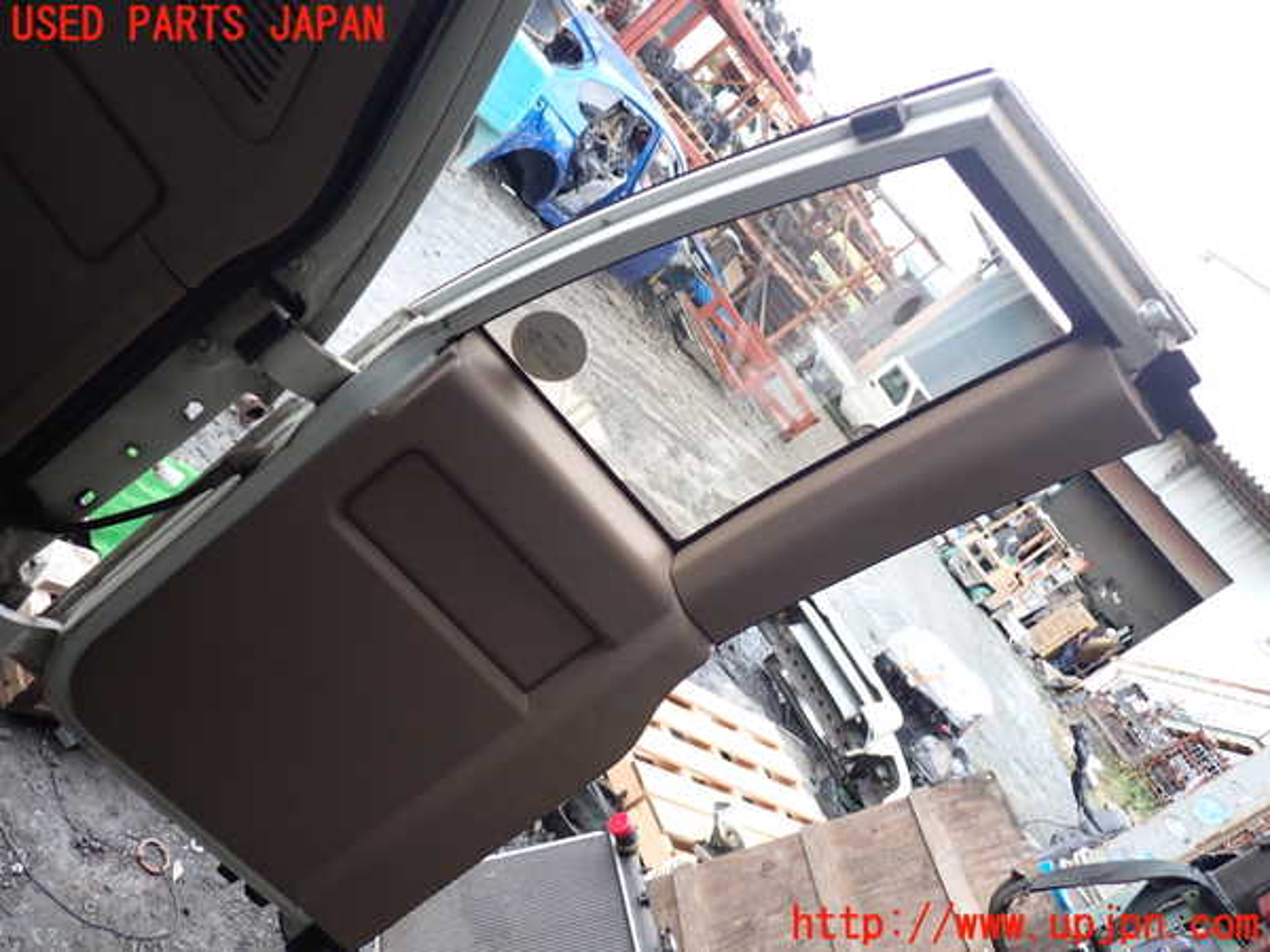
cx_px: 635
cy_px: 476
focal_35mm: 30
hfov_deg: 60.0
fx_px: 1101
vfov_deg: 46.8
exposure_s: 1/100
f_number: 2.3
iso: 100
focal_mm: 5.4
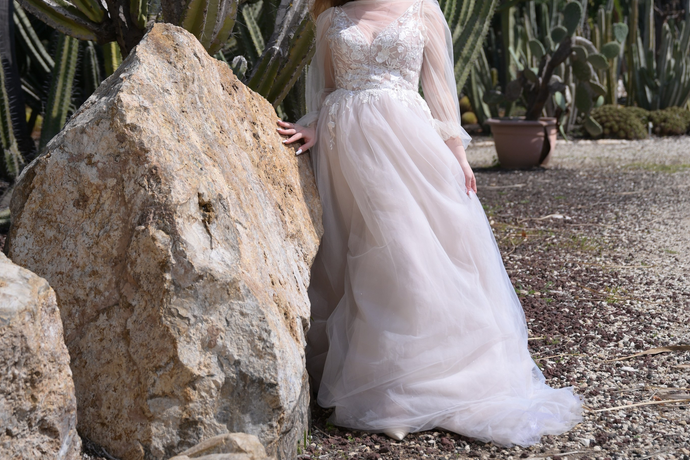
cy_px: 50
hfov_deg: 28.1
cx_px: 345
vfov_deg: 18.6
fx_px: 1380
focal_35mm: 72
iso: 100
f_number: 3.5
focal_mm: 48
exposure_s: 1/2500
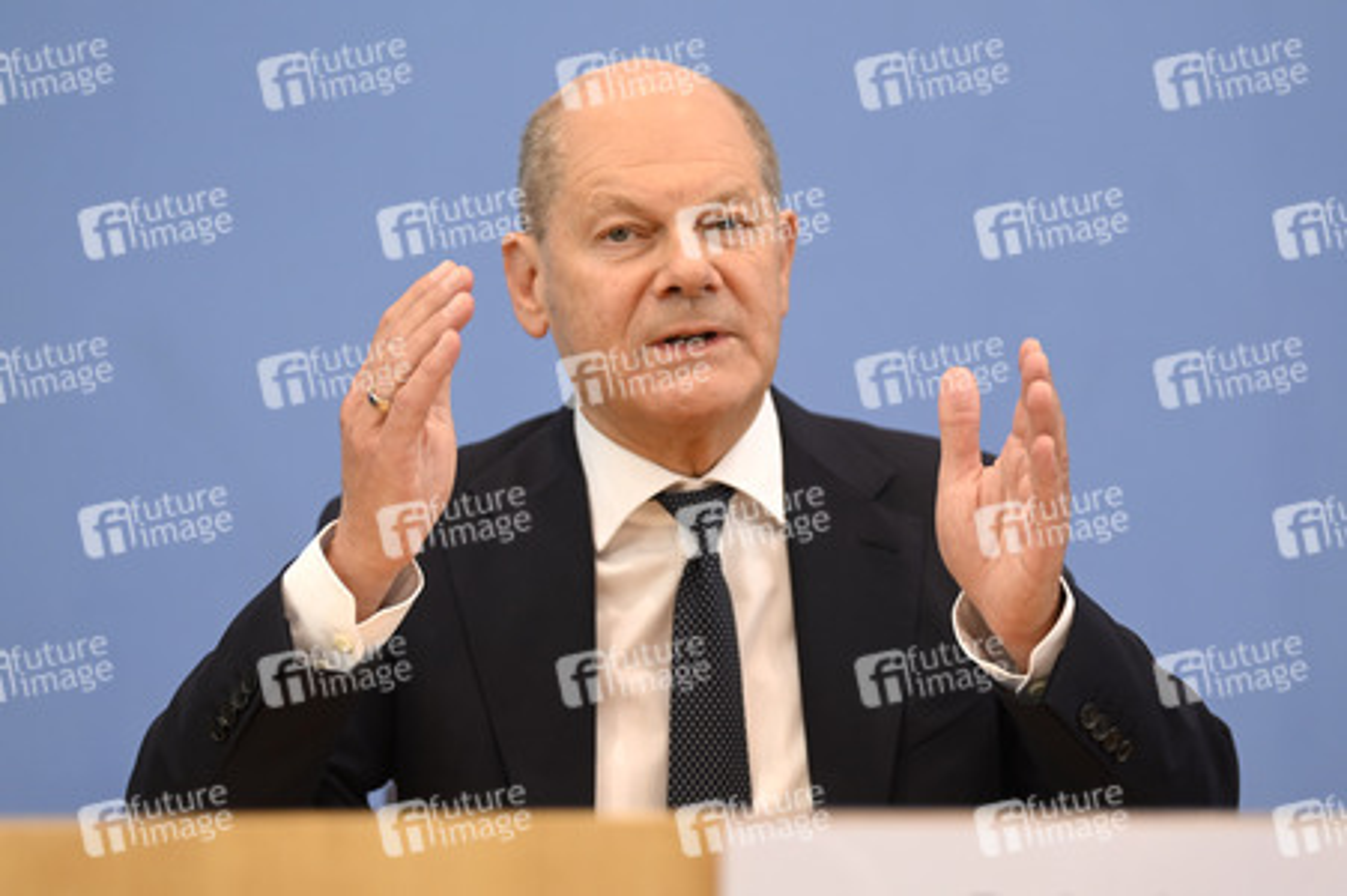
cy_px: 448
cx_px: 674
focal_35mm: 100
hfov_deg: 20.4
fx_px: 3739
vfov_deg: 13.7
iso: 1000
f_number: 2.8
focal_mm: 100
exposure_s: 1/800
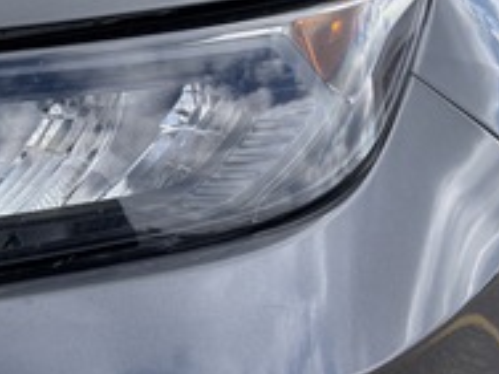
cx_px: -50
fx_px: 836
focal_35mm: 58
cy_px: 76
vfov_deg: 24.8
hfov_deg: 29.9
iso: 50
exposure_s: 1/1721
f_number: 1.6
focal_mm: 5.96
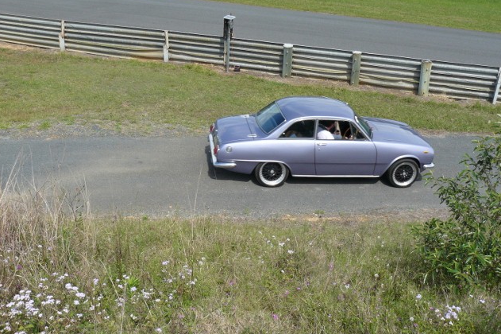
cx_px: 249
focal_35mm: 38
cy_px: 145
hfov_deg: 50.7
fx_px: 529
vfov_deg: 35.0
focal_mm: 6
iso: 100
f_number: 5.6
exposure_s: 1/250
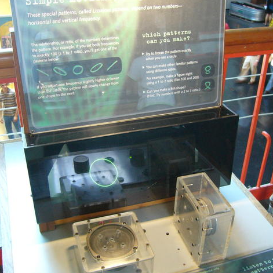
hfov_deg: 40.0
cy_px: 151
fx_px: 375
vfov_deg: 40.0
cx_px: 137
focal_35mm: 42
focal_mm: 5.8
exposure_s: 1/10
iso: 200
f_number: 2.8
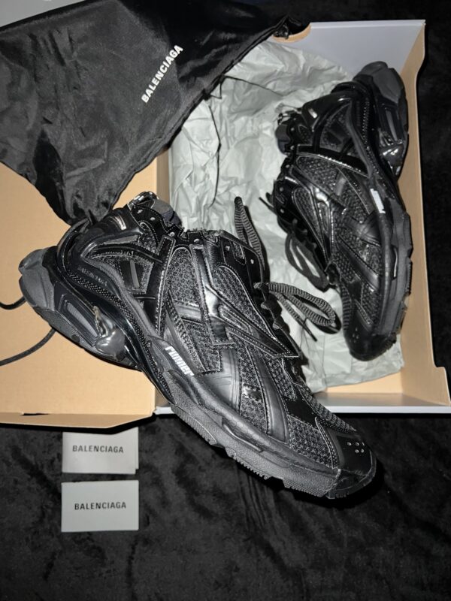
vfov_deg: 67.3
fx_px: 452
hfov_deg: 53.1
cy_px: 300
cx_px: 226
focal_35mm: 26
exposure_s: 1/4
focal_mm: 5.7
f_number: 1.5
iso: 40
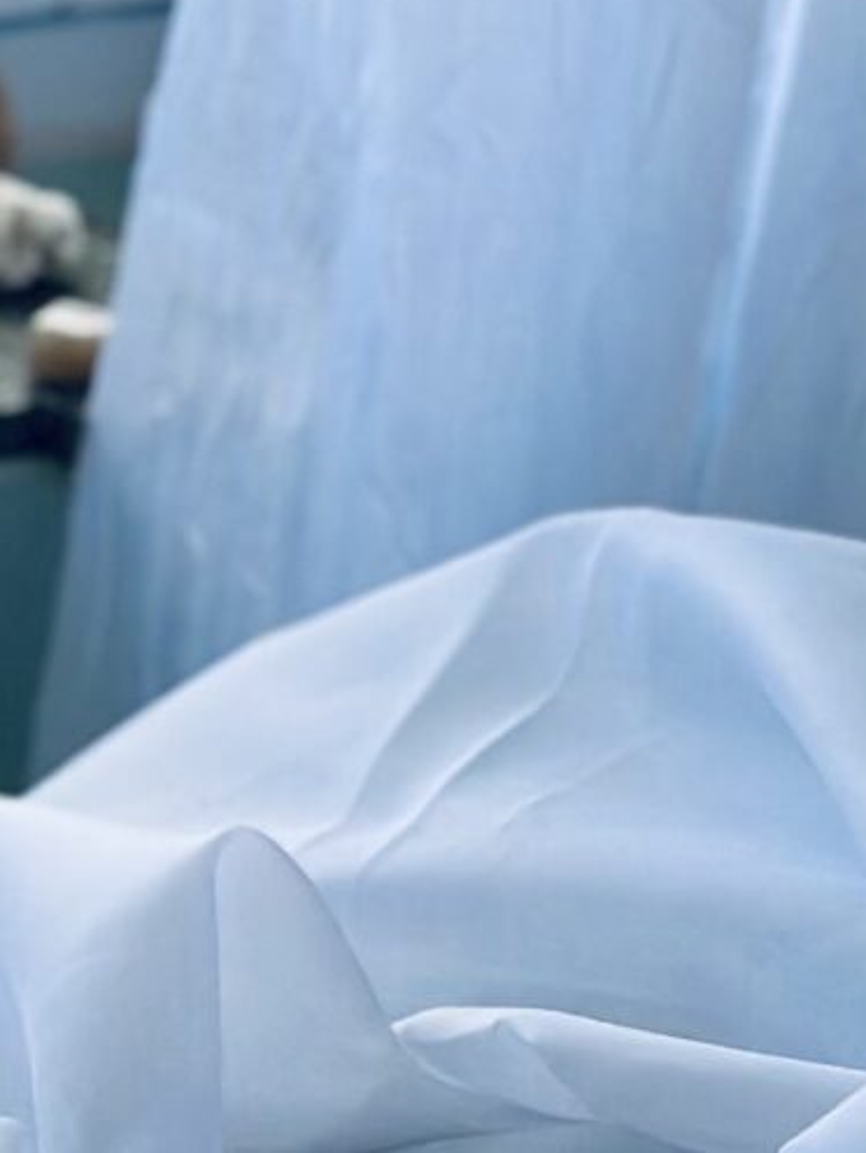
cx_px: -710
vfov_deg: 7.9
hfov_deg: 5.9
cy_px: -72
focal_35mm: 248
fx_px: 8262
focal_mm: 6.86
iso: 80
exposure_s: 1/524
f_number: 1.78
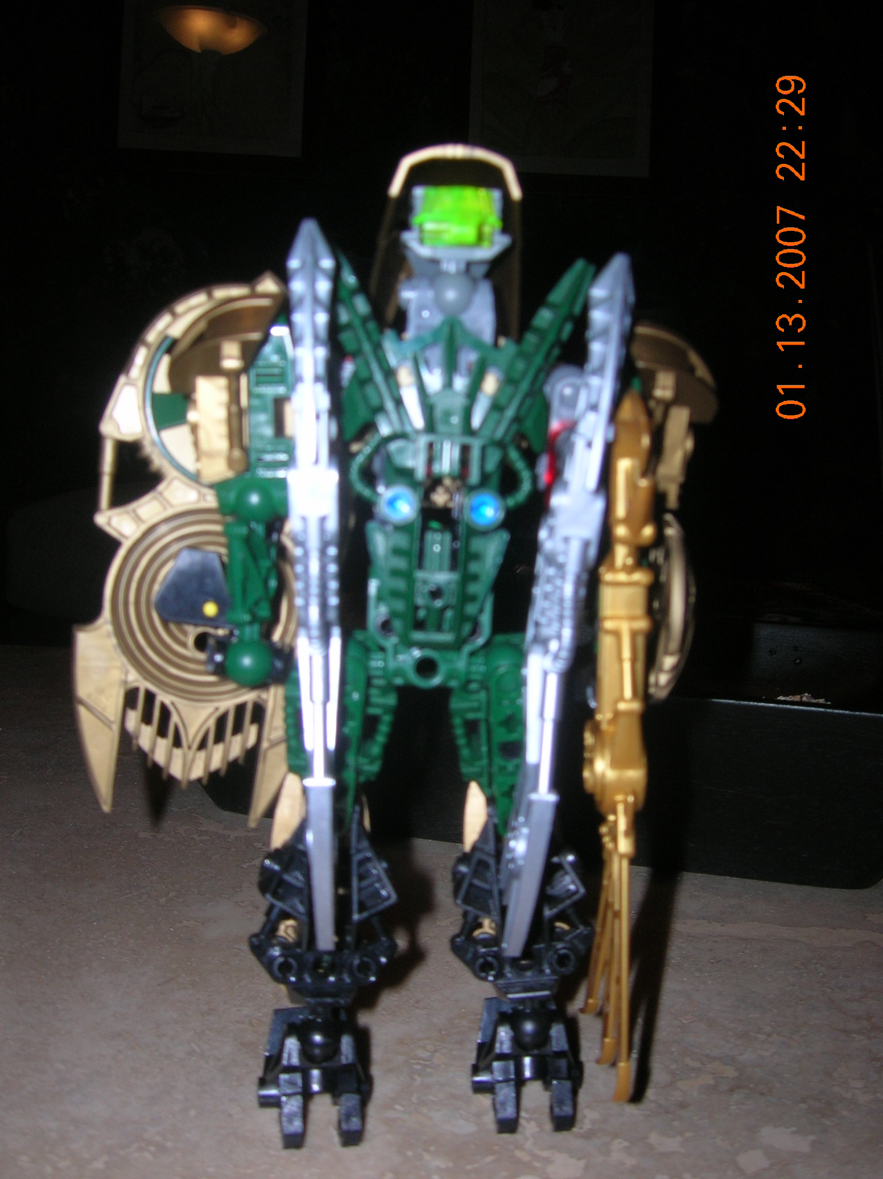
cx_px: 442
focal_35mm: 36
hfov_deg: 39.6
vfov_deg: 51.4
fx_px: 1226
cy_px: 590
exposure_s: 1/60.1
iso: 50
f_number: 2.9
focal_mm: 6
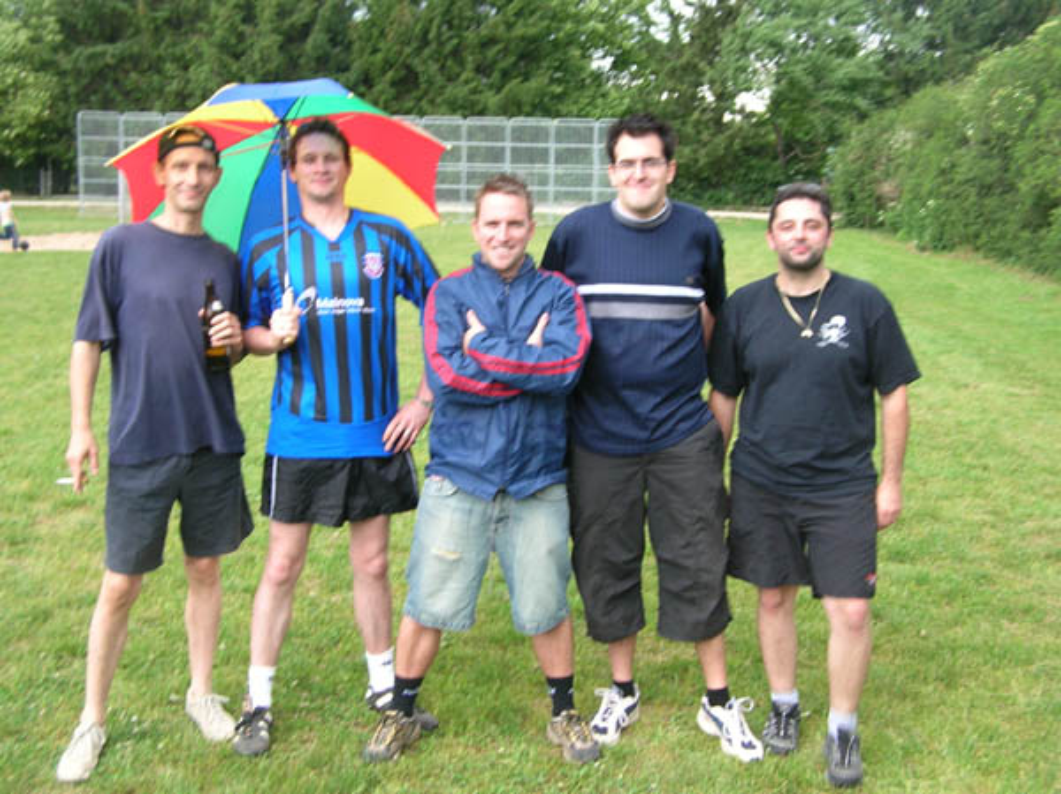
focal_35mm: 47
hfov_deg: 40.5
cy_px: 397
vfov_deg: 30.8
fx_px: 1439
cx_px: 530
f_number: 2.9
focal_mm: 7.8
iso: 50
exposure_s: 1/46.8
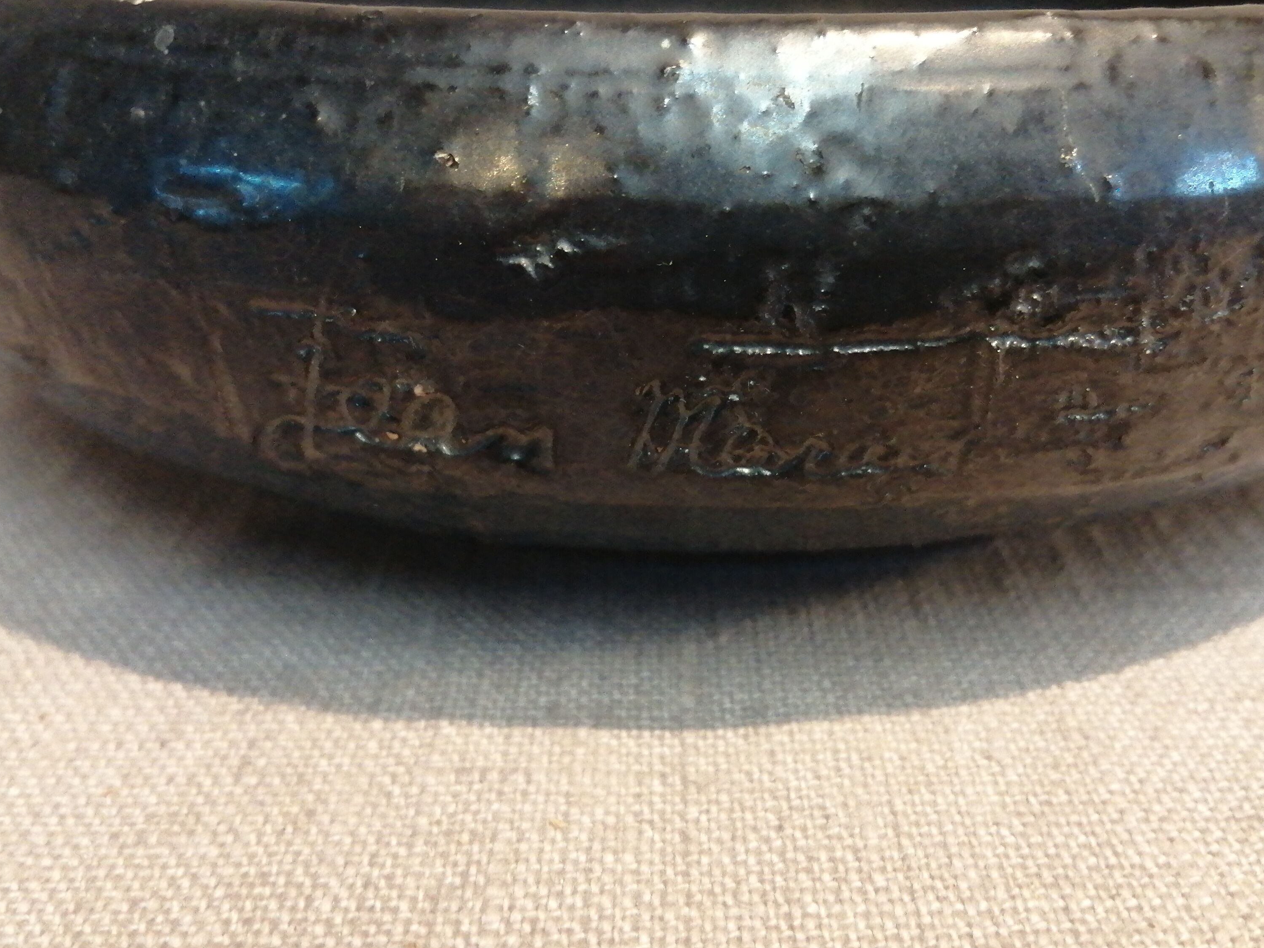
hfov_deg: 51.3
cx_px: 667
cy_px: 405
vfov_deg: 39.6
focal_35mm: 36
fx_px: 1315
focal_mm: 3.62
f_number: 1.8
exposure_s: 1/25
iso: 320
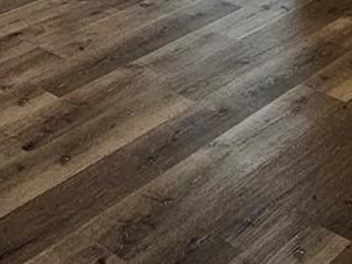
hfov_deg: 24.9
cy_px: -314
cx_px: -14
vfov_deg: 14.9
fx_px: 753
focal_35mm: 74
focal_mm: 2.2
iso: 400
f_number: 2.2
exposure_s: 1/60
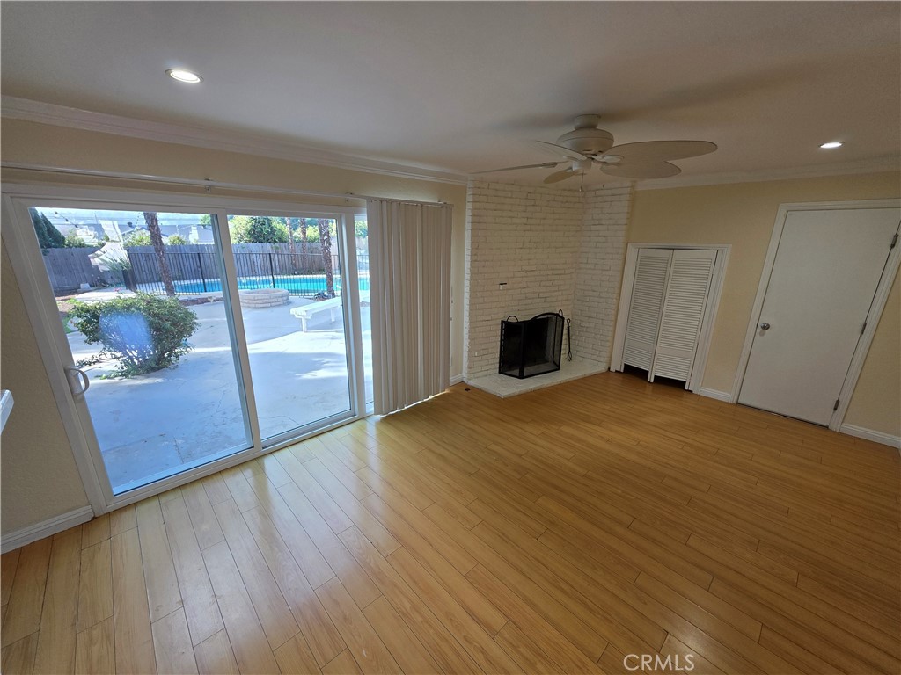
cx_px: 450
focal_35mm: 13
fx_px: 338
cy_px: 338
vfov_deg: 89.9
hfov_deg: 106.2
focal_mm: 2.2
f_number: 1.9
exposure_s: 1/120
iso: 80
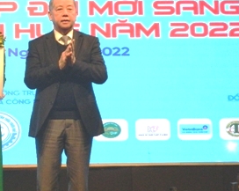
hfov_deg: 14.3
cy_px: 98
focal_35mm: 131
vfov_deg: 11.8
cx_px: -32
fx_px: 926
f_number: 3.8
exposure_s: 1/160
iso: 400
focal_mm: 10.2
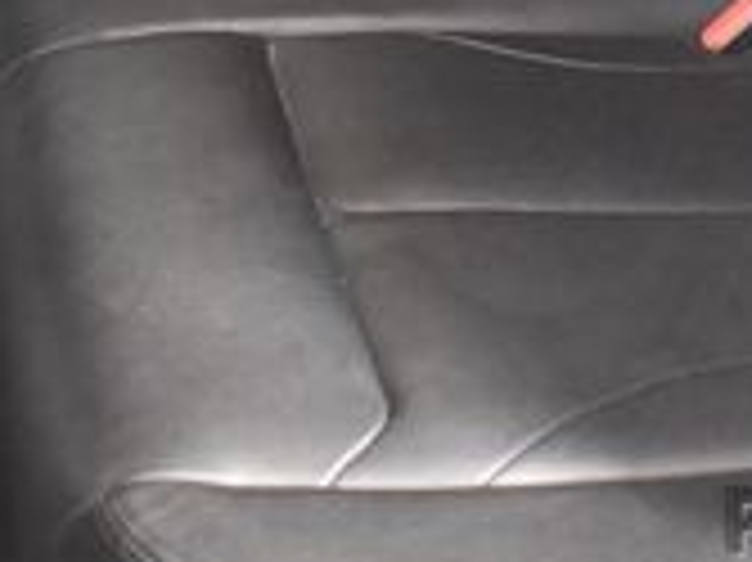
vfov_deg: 10.6
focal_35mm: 133
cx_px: 671
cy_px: -351
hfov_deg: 14.7
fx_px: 2887
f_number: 3.5
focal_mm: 18
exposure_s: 1/80
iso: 3200
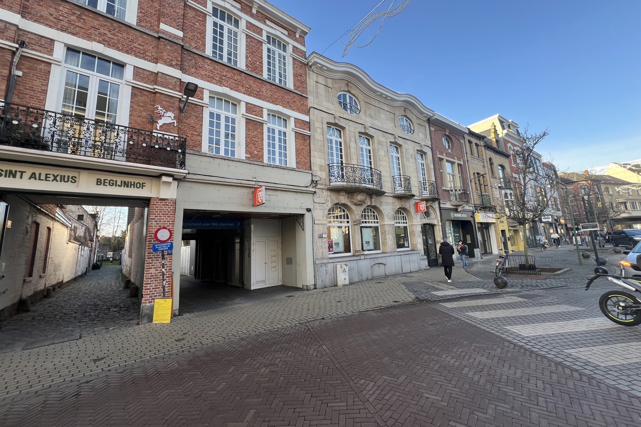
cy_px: 195
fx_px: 249
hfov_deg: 104.2
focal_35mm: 14
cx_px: 329
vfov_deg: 81.0
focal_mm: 1.57
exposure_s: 1/188
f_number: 1.8
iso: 32
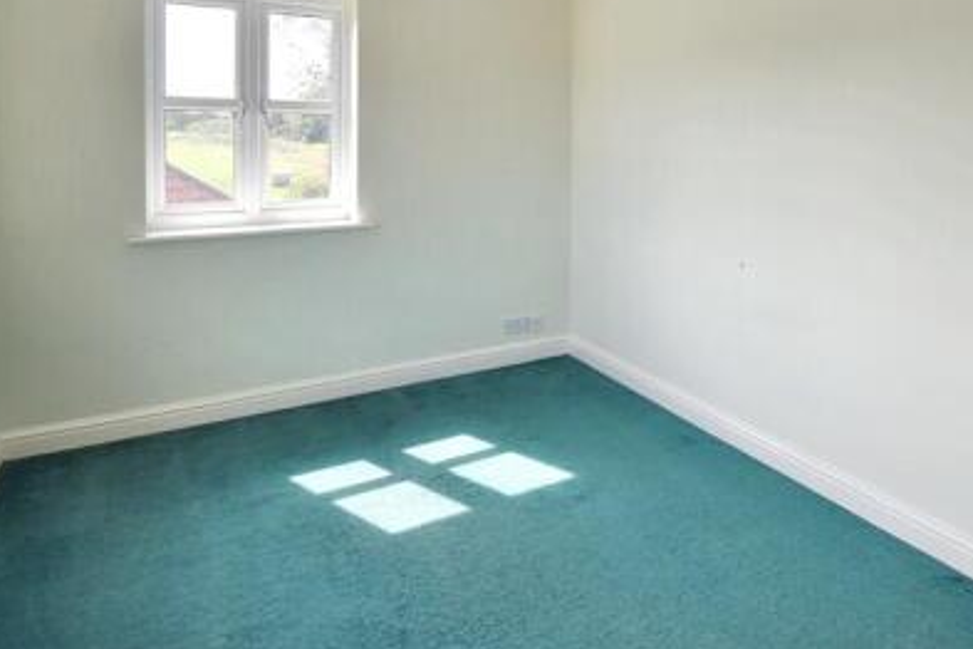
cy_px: 145
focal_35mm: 25
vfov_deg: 48.8
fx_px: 676
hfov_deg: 68.7
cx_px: 677
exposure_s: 1/125
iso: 100
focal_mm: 10
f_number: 5.6
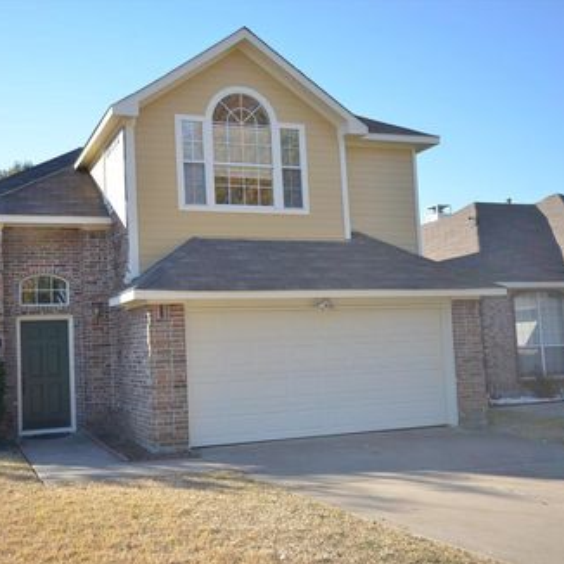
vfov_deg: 42.8
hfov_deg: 42.3
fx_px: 719
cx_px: 192
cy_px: 283
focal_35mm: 39
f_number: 7.1
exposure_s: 1/200
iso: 200
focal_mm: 20
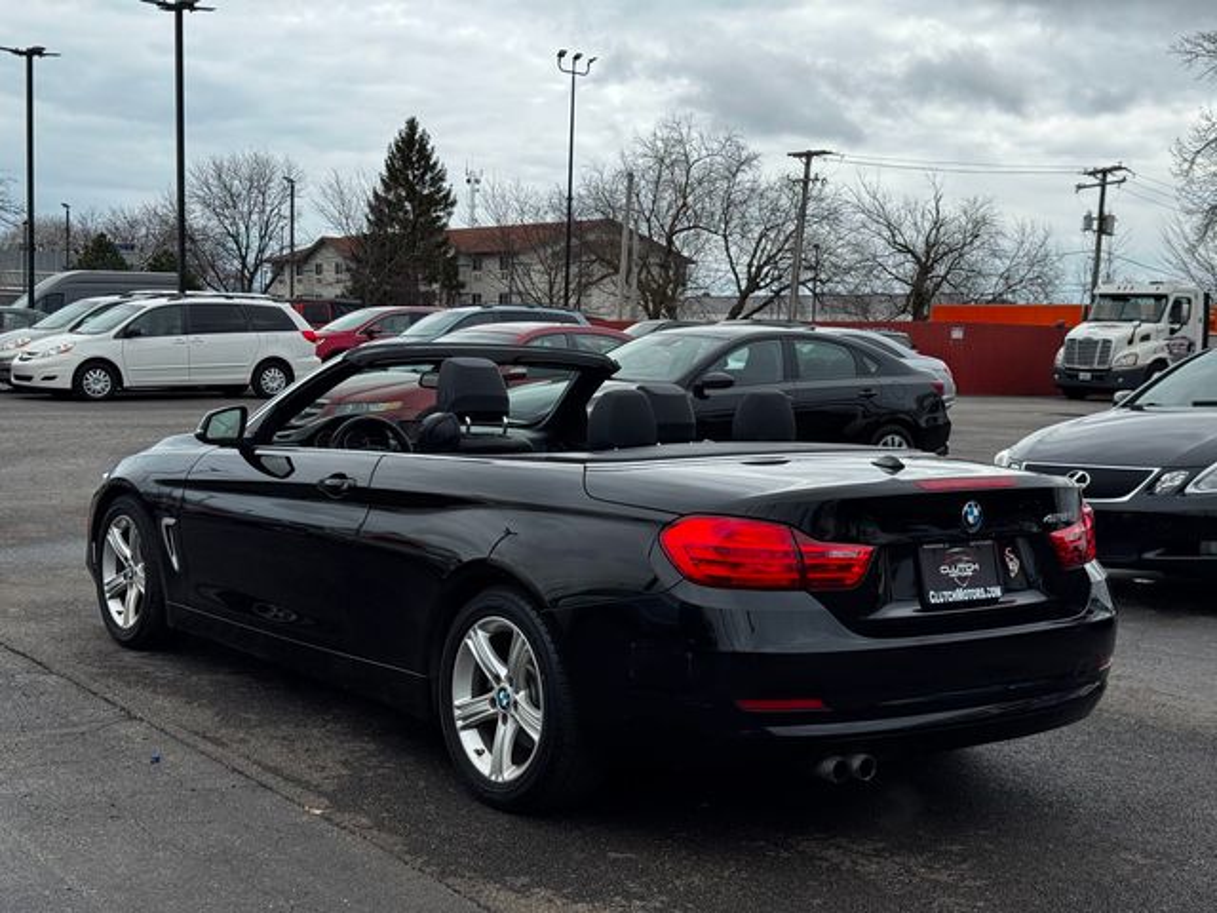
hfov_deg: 39.7
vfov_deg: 30.3
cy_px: 456
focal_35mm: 48
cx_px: 608
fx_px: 1688
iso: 64
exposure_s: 1/2717
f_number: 1.78
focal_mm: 6.76
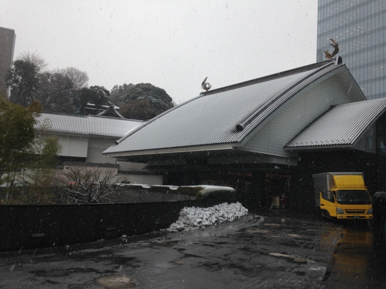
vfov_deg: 42.9
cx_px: 193
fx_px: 368
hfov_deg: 55.4
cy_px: 144
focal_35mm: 33
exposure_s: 1/379
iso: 50
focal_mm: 4.12
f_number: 2.4
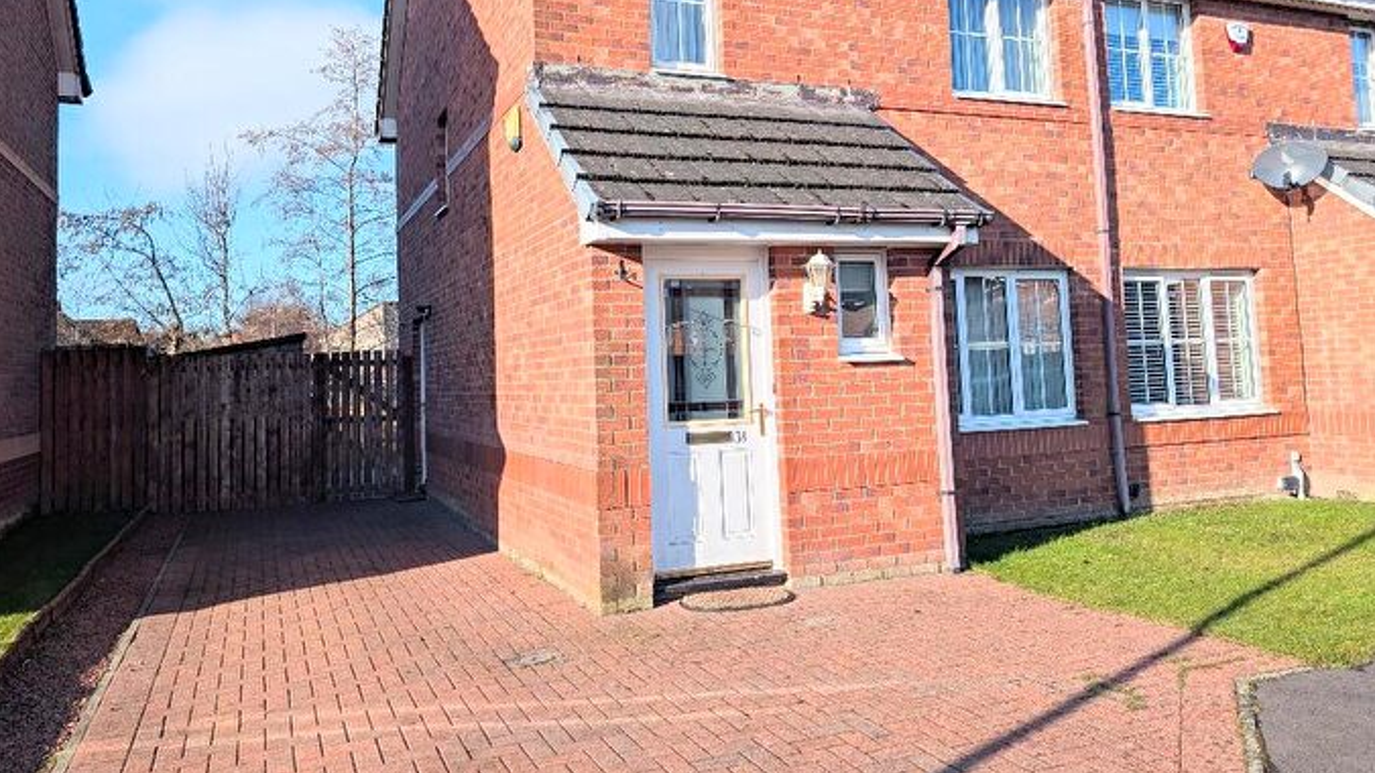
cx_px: 668
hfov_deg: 69.9
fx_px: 984
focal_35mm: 27
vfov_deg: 42.7
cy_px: 314
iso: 20
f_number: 1.68
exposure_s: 1/1005
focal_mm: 6.9
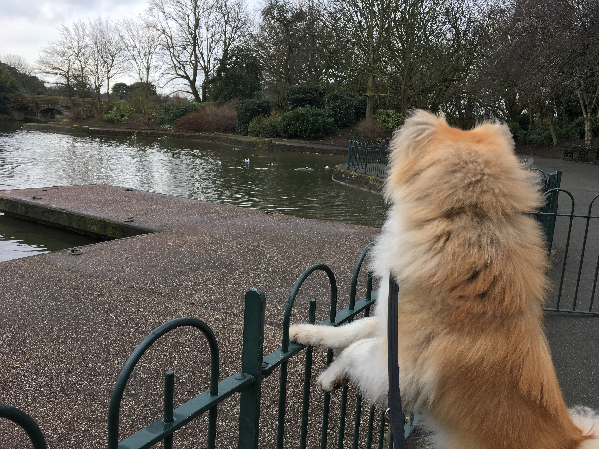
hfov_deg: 61.7
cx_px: 300
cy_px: 224
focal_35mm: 29
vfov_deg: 48.2
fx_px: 502
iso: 25
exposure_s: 1/396
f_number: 2.2
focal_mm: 4.15
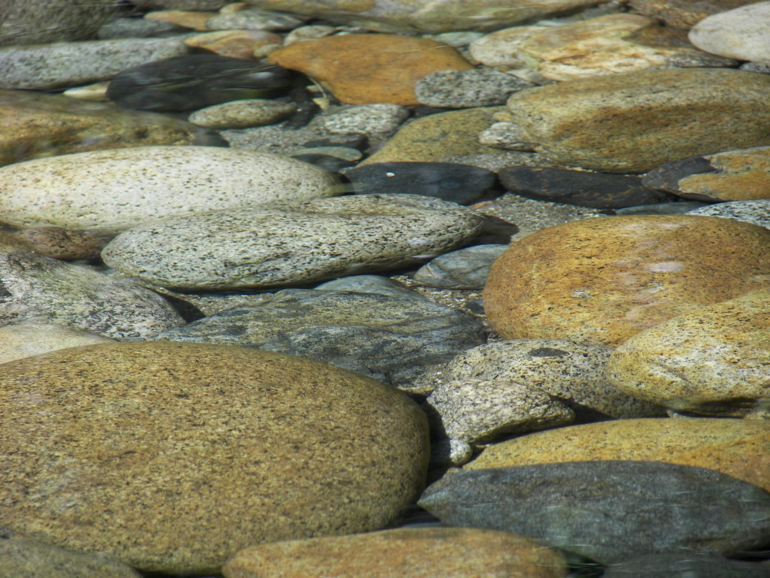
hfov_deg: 5.5
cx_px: 385
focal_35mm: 362
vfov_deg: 4.1
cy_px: 289
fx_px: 8052
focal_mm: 60.1
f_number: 3.6
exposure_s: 1/320
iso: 64
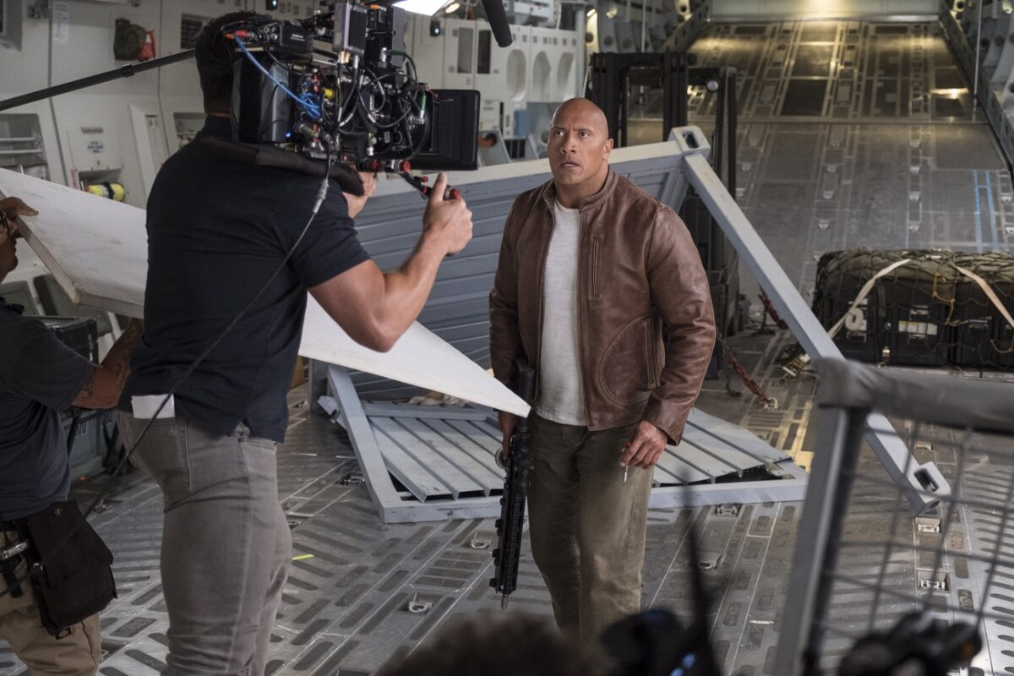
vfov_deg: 27.0
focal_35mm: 50
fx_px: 1408
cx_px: 507
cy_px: 338
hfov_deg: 39.6
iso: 2500
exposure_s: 1/125
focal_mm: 33.2
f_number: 2.8
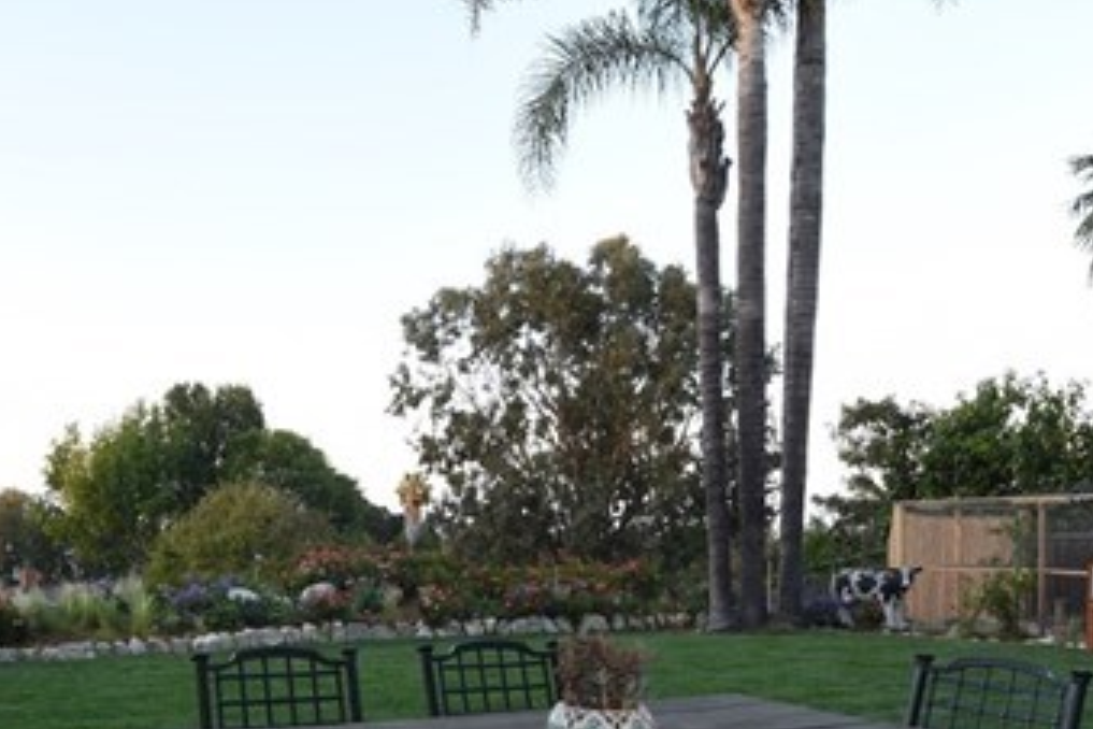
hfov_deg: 54.9
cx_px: 380
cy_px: 523
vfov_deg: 38.1
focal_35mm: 34
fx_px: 1032
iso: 250
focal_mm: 12
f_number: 14
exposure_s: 1/8
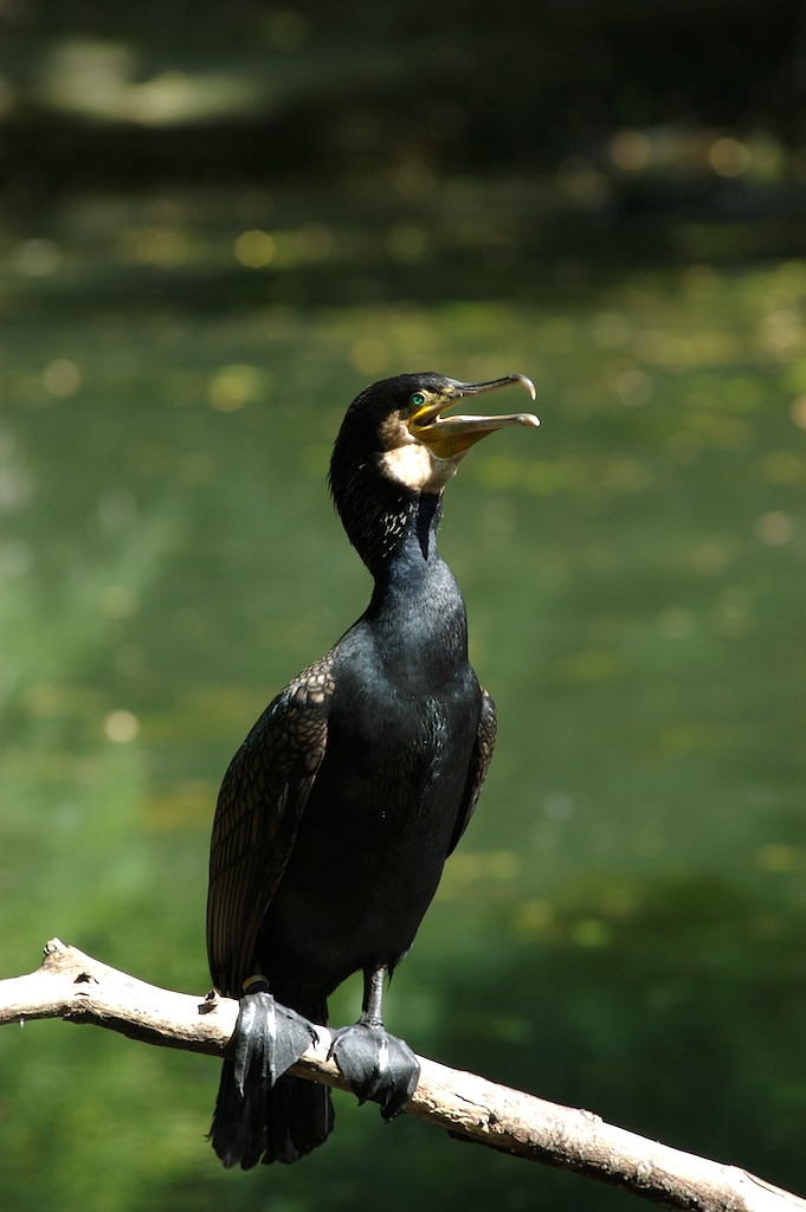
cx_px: 403
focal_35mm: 300
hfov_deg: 4.6
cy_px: 606
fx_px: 10091
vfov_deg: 6.9
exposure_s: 1/320
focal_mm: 200
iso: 400
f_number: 5
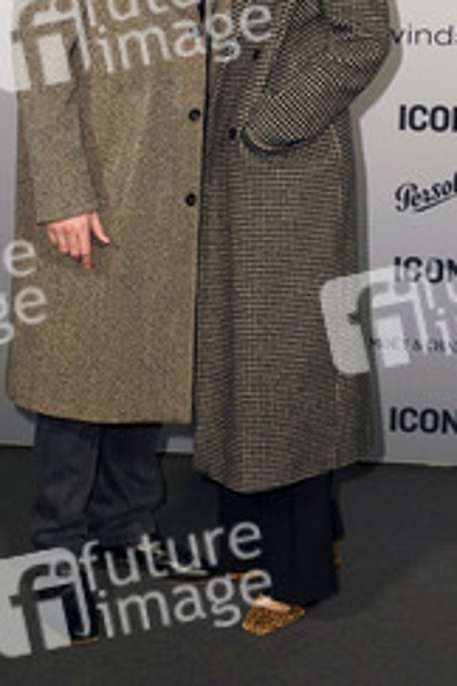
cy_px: 167
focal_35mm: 69
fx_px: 1314
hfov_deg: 19.7
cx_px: 209
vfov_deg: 28.8
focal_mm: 42
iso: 1600
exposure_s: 1/160
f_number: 5.6
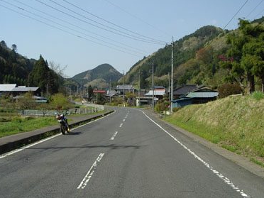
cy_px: 93
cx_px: 121
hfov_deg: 41.2
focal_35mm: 46
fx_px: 351
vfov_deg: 31.5
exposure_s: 1/400
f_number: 4.8
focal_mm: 5.8
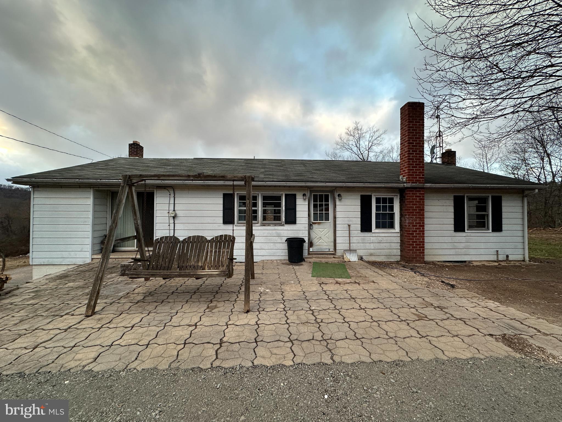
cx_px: 281
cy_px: 211
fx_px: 227
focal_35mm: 14
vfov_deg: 85.7
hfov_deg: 102.1
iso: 125
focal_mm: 2.22
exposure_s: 1/120
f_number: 2.2
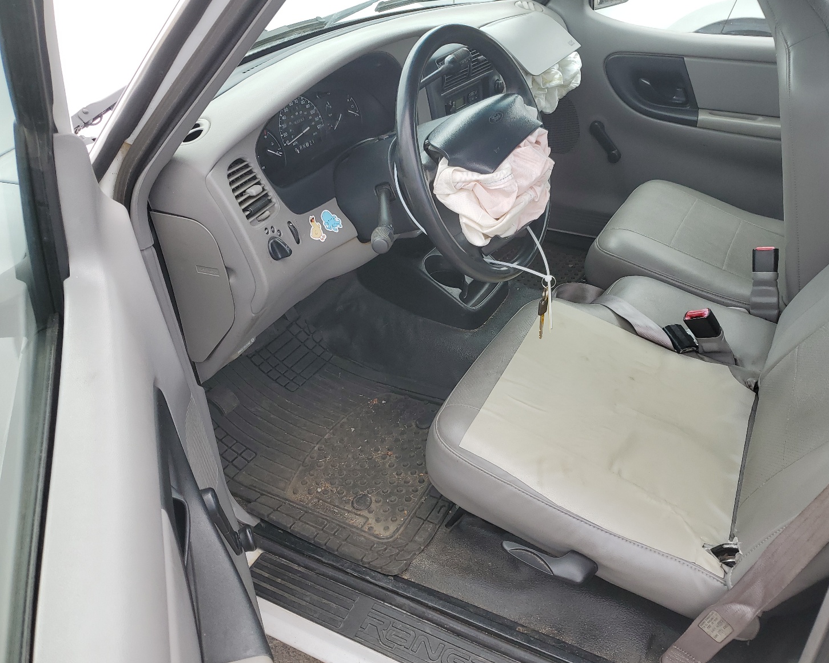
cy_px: 339
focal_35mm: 28
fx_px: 687
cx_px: 457
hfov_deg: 62.1
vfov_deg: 51.5
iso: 50
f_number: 1.5
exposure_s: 1/667
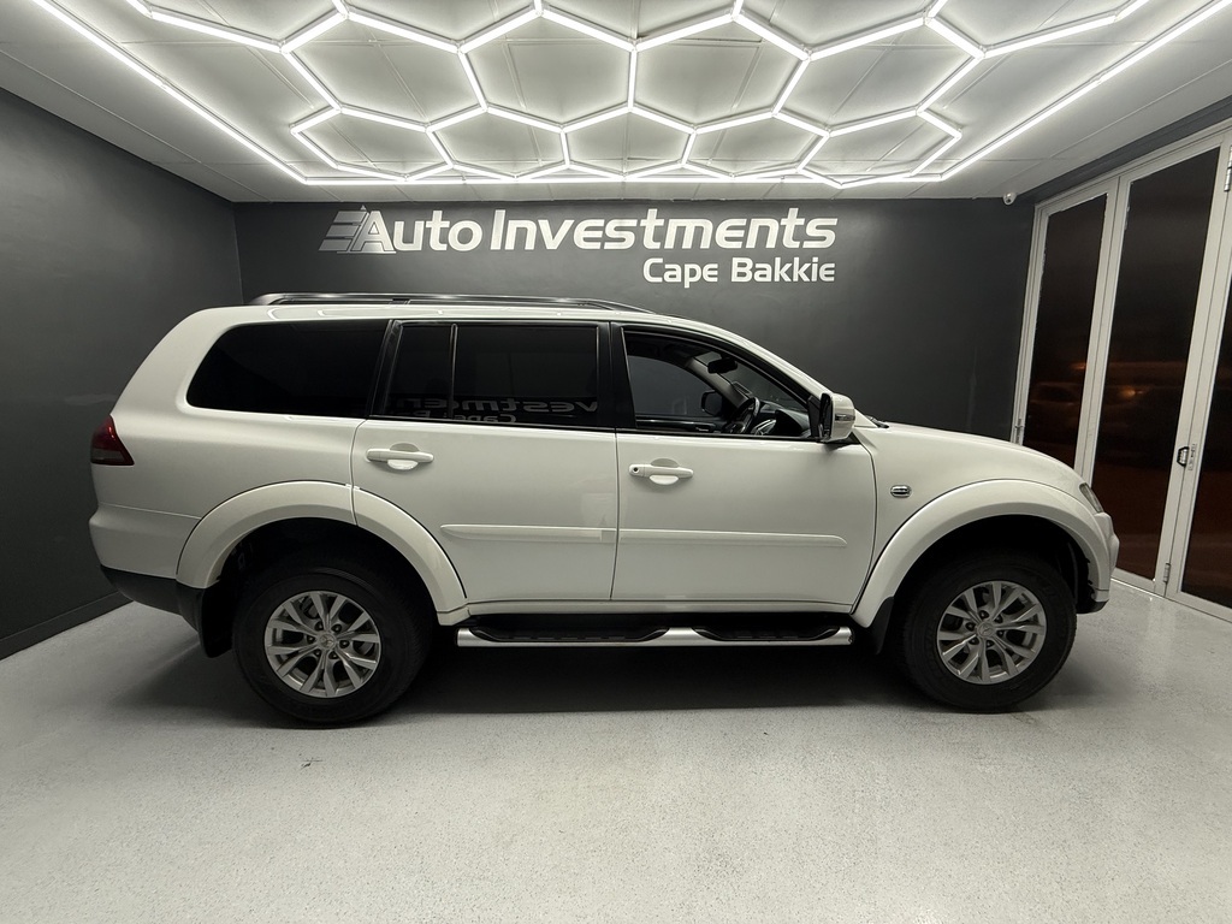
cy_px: 462
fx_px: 498
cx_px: 616
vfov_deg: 85.7
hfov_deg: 102.1
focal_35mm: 14
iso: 160
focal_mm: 2.22
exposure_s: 1/100
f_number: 2.2
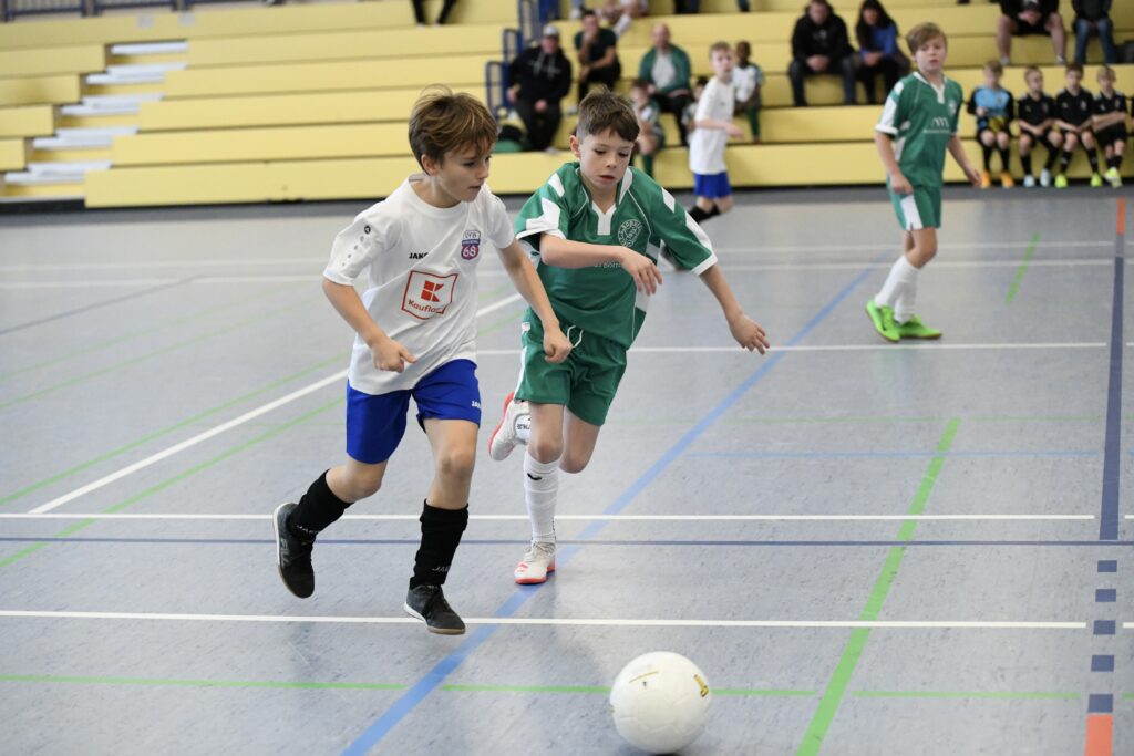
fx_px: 2205
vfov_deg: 19.5
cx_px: 567
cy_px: 378
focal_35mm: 70
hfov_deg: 28.8
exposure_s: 1/1600
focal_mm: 70
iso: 8000
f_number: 2.8
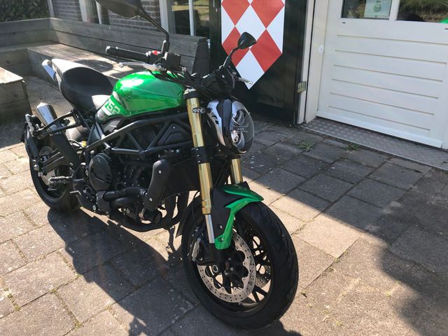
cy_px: 168
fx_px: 362
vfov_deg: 49.7
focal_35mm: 28
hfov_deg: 63.4
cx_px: 224
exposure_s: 1/331
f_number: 1.8
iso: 20
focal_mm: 3.99
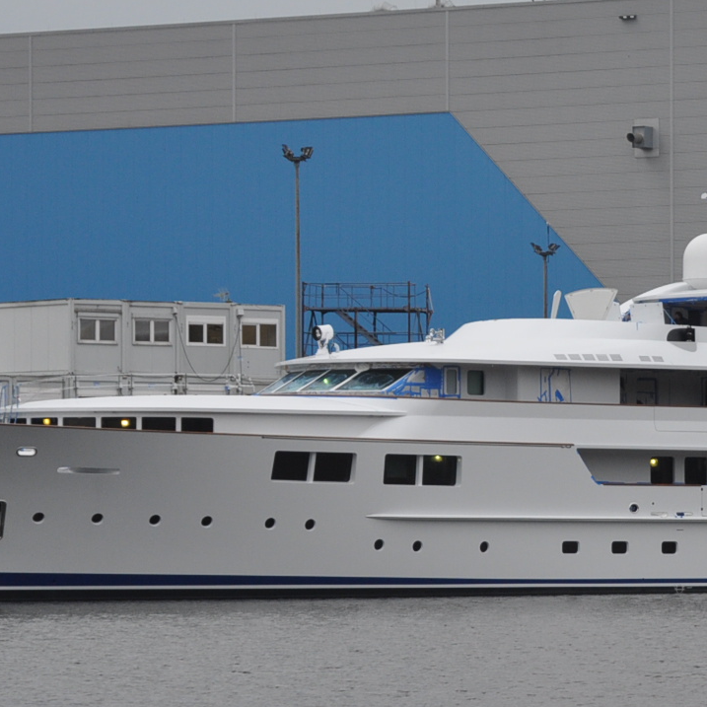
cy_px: 393
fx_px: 4836
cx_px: 590
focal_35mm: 209
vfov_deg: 8.4
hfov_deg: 8.3
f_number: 6.3
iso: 400
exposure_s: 1/160
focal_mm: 55
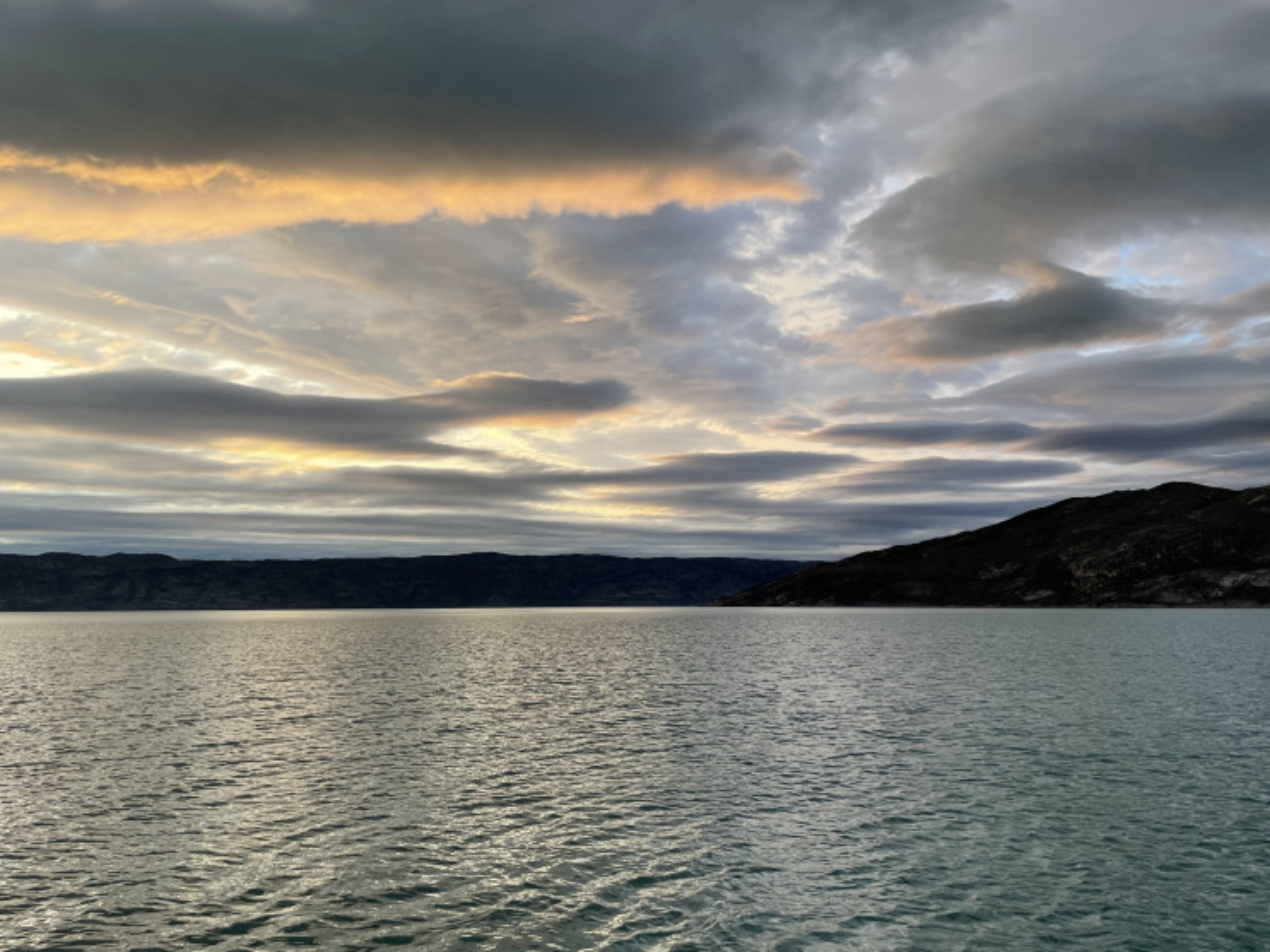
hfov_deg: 63.4
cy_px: 456
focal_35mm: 28
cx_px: 624
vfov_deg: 49.7
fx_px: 1027
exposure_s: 1/504
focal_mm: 4.2
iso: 32
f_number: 1.6
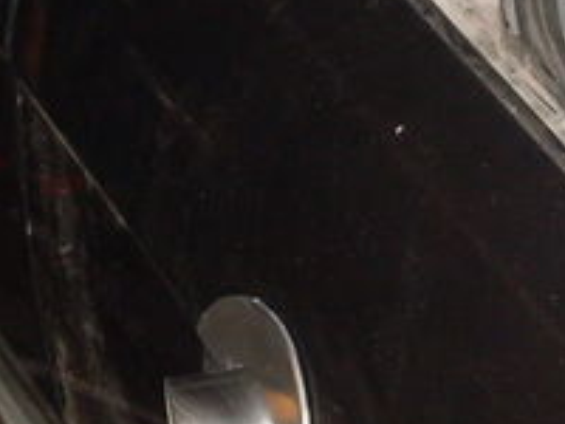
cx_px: 853
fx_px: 3705
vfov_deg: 6.5
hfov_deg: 8.5
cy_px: 302
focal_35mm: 227
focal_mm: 11.7
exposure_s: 1/45
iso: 120
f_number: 3.7
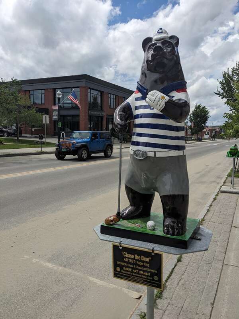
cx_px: 120
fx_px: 249
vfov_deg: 65.3
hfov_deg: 51.4
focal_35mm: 27
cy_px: 160
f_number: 1.73
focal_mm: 4.38
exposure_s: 1/7812
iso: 67
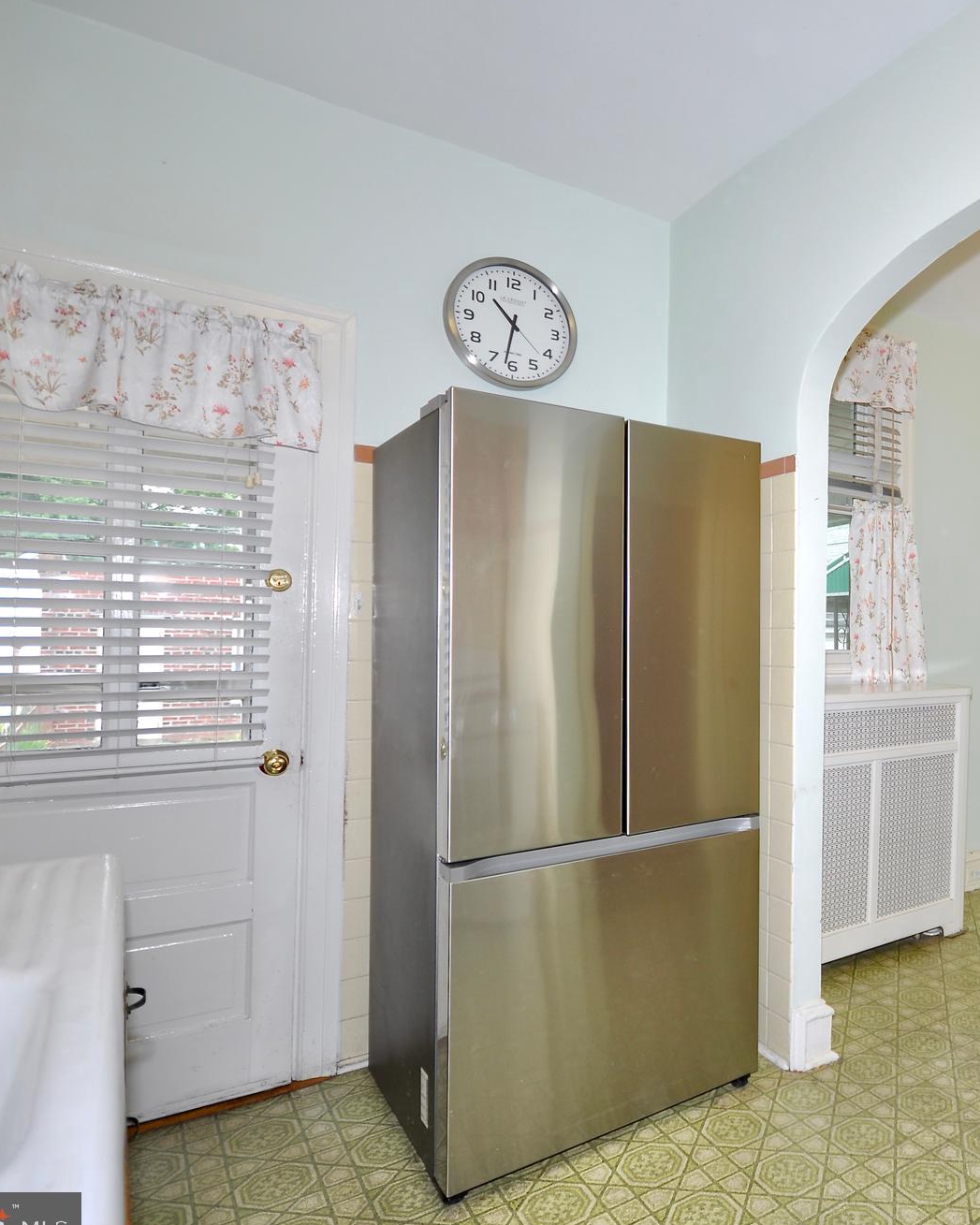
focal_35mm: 22
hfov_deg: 56.7
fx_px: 798
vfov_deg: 75.0
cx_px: 833
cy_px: 623
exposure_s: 1/60
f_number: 4
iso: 100
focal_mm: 10
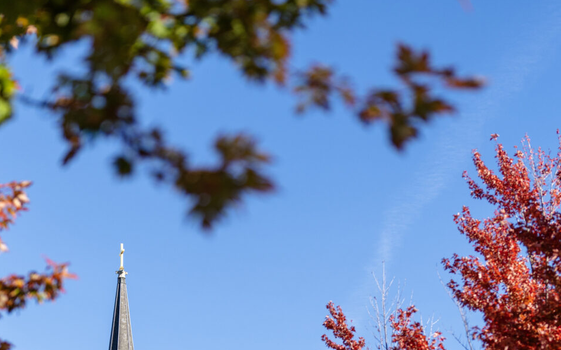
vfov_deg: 11.7
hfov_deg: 18.9
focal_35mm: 110
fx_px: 1682
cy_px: 396
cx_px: 296
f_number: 1.2
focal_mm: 50
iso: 100
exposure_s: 1/8000
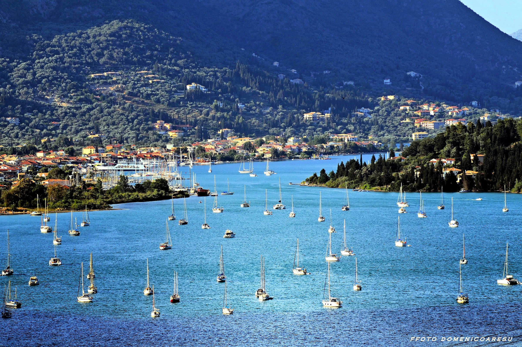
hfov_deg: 6.9
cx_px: 261
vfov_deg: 4.6
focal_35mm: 300
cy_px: 174
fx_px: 4345
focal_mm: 200
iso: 200
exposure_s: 1/160
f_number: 6.3
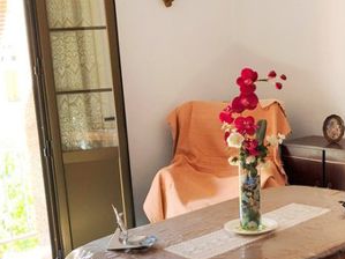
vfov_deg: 22.1
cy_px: 175
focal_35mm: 66
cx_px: 221
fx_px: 658
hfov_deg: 29.3
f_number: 1.8
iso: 40
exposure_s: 1/100
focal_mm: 3.99
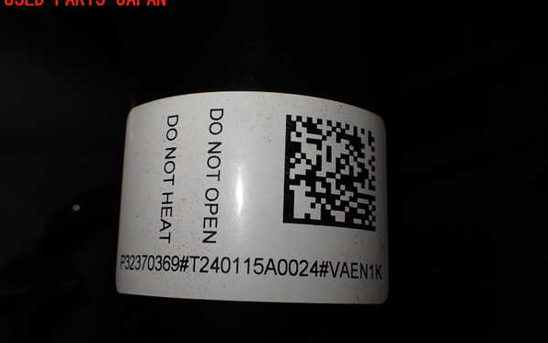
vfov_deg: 39.4
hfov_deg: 59.6
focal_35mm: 32
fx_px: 478
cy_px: 195
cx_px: 275
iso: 100
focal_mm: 5.4
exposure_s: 1/125
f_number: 3.2
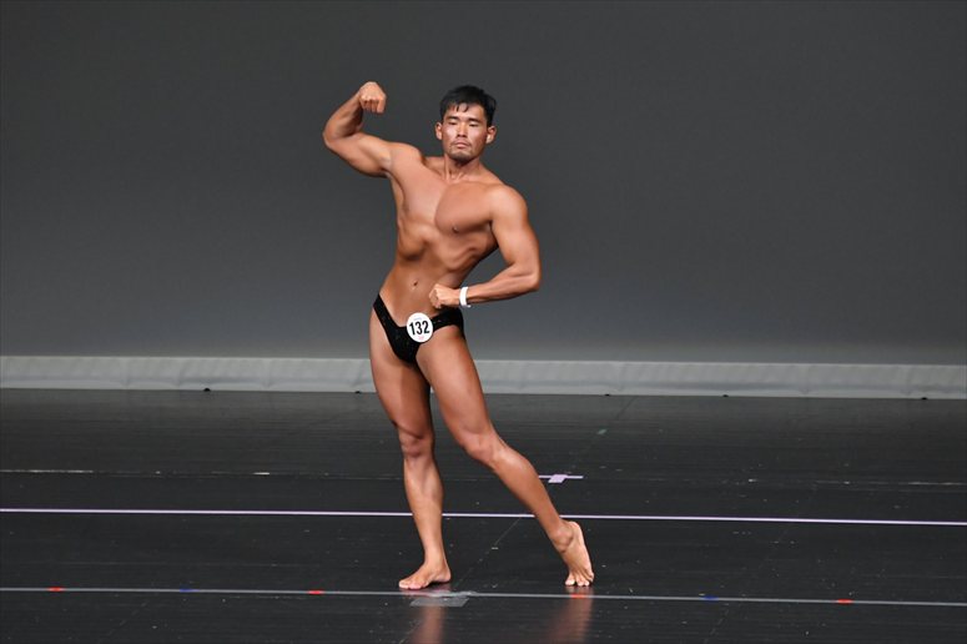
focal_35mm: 315
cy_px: 322
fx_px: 8457
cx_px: 484
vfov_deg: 4.4
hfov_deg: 6.5
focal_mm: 210
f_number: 5.6
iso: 4000
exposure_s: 1/400
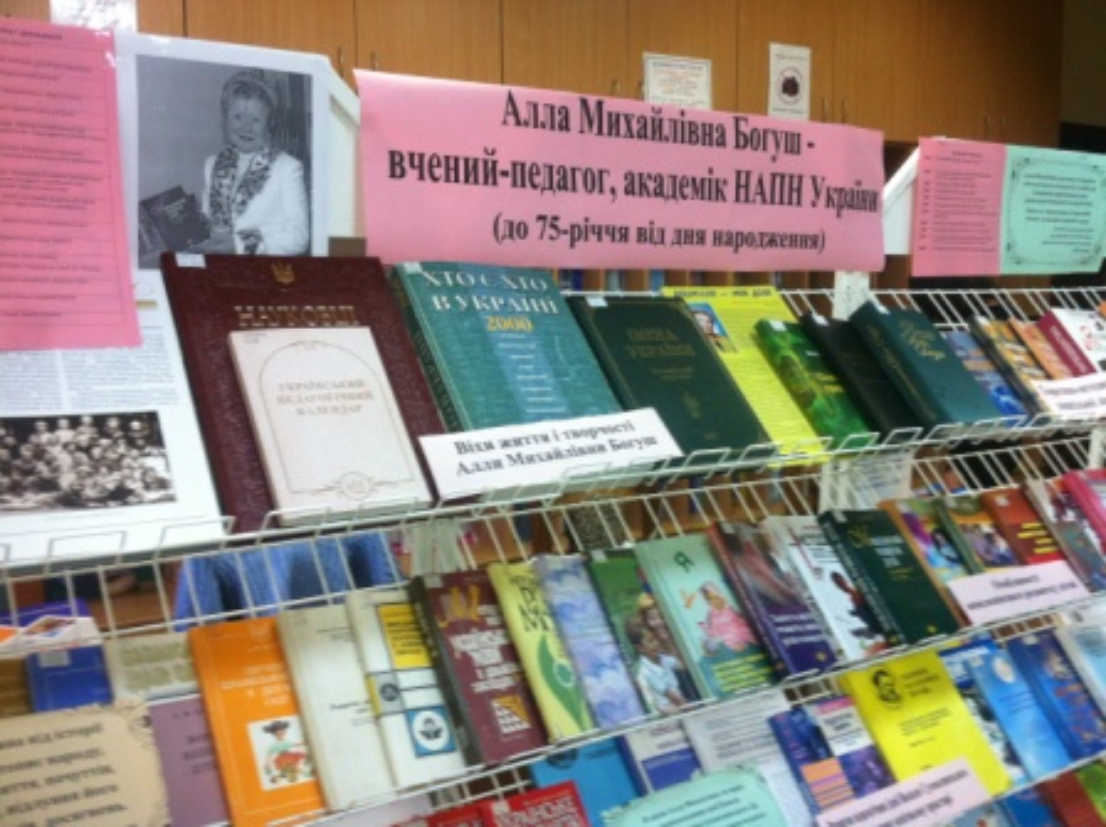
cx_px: 553
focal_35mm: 35
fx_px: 1117
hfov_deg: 52.7
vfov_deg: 40.6
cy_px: 414
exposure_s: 1/17
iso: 125
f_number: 2.8
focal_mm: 3.85
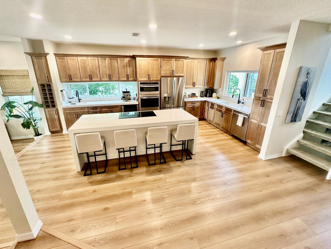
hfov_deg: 98.2
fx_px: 143
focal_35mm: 15
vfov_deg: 81.7
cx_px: 163
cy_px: 119
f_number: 2.2
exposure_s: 1/120
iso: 320
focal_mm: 2.22
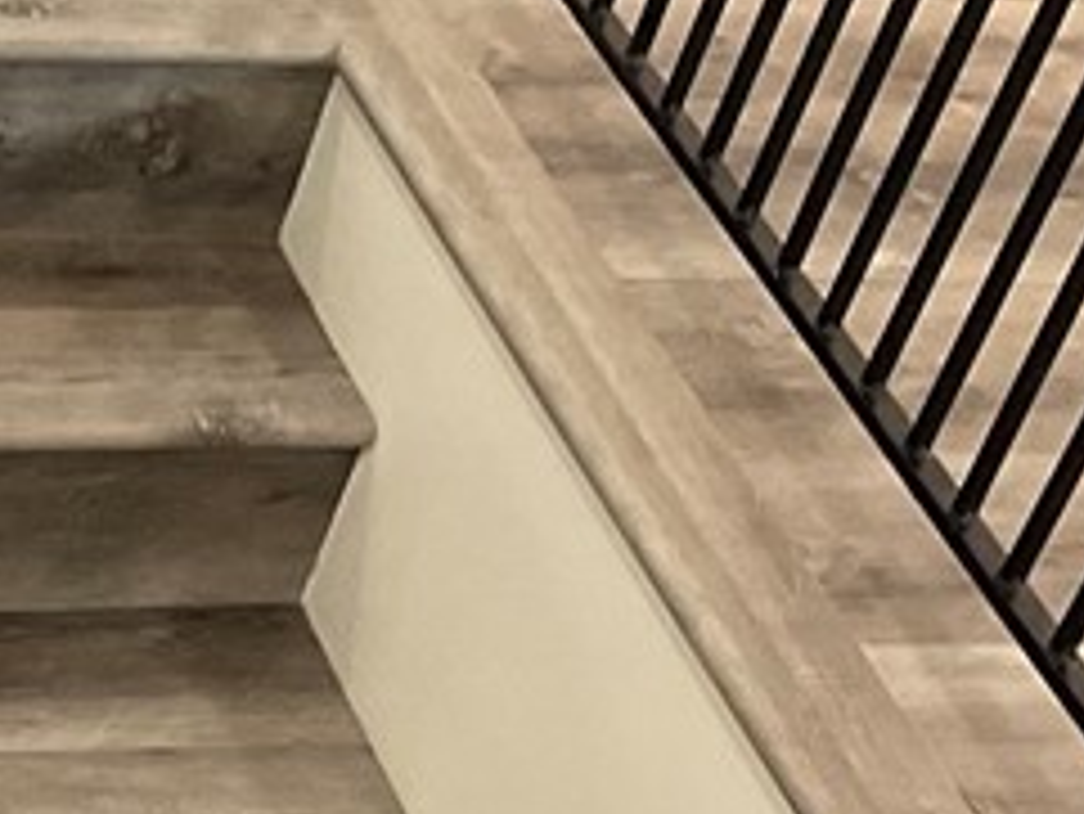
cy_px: 1268
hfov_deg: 14.2
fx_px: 3854
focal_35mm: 123
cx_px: -868
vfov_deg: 11.5
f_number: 1.8
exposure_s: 1/60
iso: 80
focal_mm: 3
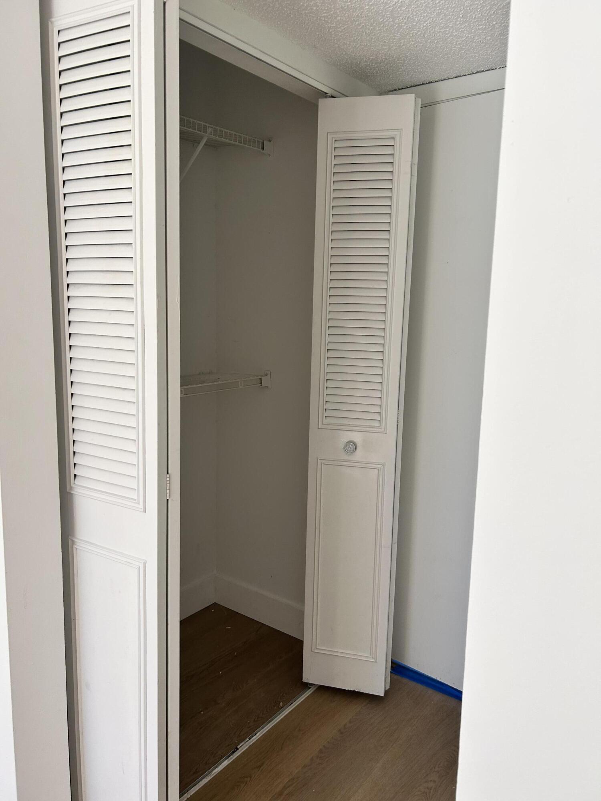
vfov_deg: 67.3
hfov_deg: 53.1
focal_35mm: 26
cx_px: 300
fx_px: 602
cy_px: 400
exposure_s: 1/121
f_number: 1.5
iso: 80
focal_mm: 5.7
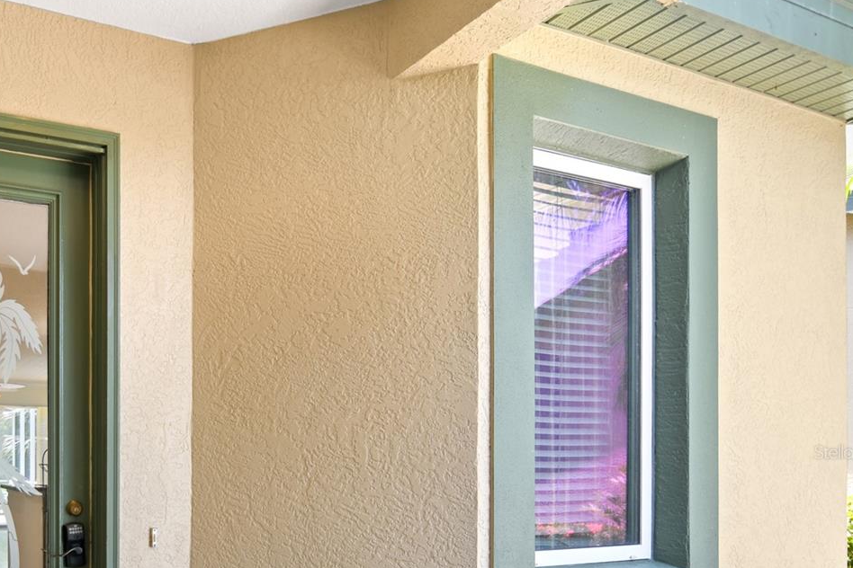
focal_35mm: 27
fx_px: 640
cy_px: 452
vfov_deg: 45.6
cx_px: 175
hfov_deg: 61.9
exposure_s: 1/6
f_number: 2.8
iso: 100
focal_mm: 11
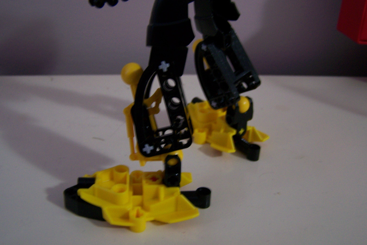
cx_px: 185
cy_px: 126
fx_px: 408
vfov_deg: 33.4
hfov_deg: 48.5
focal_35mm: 40
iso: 160
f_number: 2.8
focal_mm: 6.3
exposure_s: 1/8
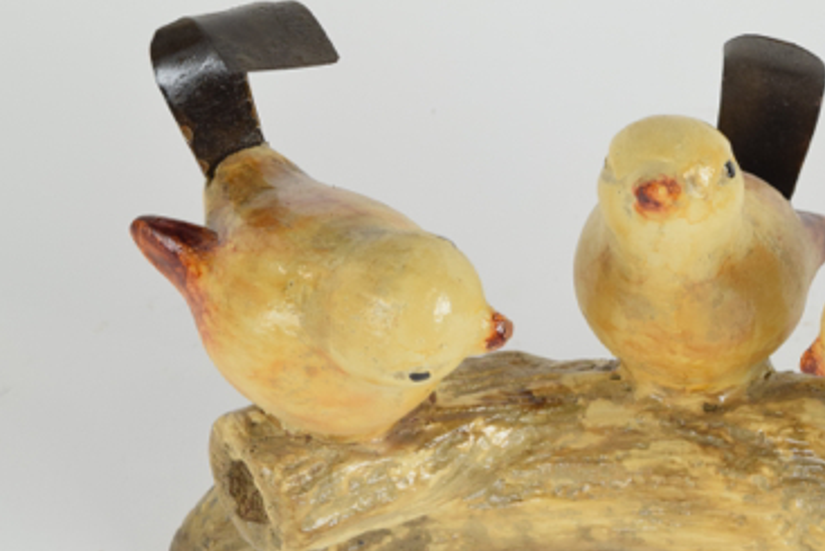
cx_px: 710
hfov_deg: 14.1
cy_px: 332
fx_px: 3298
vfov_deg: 9.5
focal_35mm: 144
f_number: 10
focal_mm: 55
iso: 800
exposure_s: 1/125
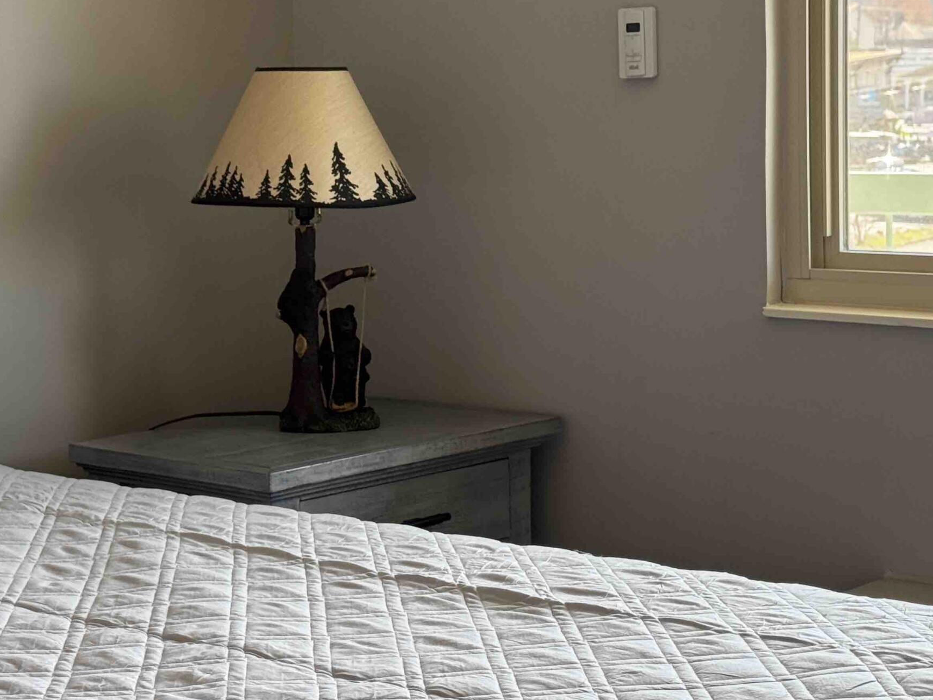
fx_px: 2237
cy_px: 296
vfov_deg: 17.8
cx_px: 423
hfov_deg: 23.6
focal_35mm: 83
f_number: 1.78
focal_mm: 6.76
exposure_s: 1/120
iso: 160
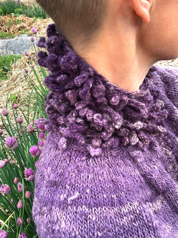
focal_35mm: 32
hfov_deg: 44.2
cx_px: 89
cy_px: 119
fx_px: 219
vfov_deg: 56.8
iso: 25
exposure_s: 1/121
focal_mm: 2.87
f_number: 2.2
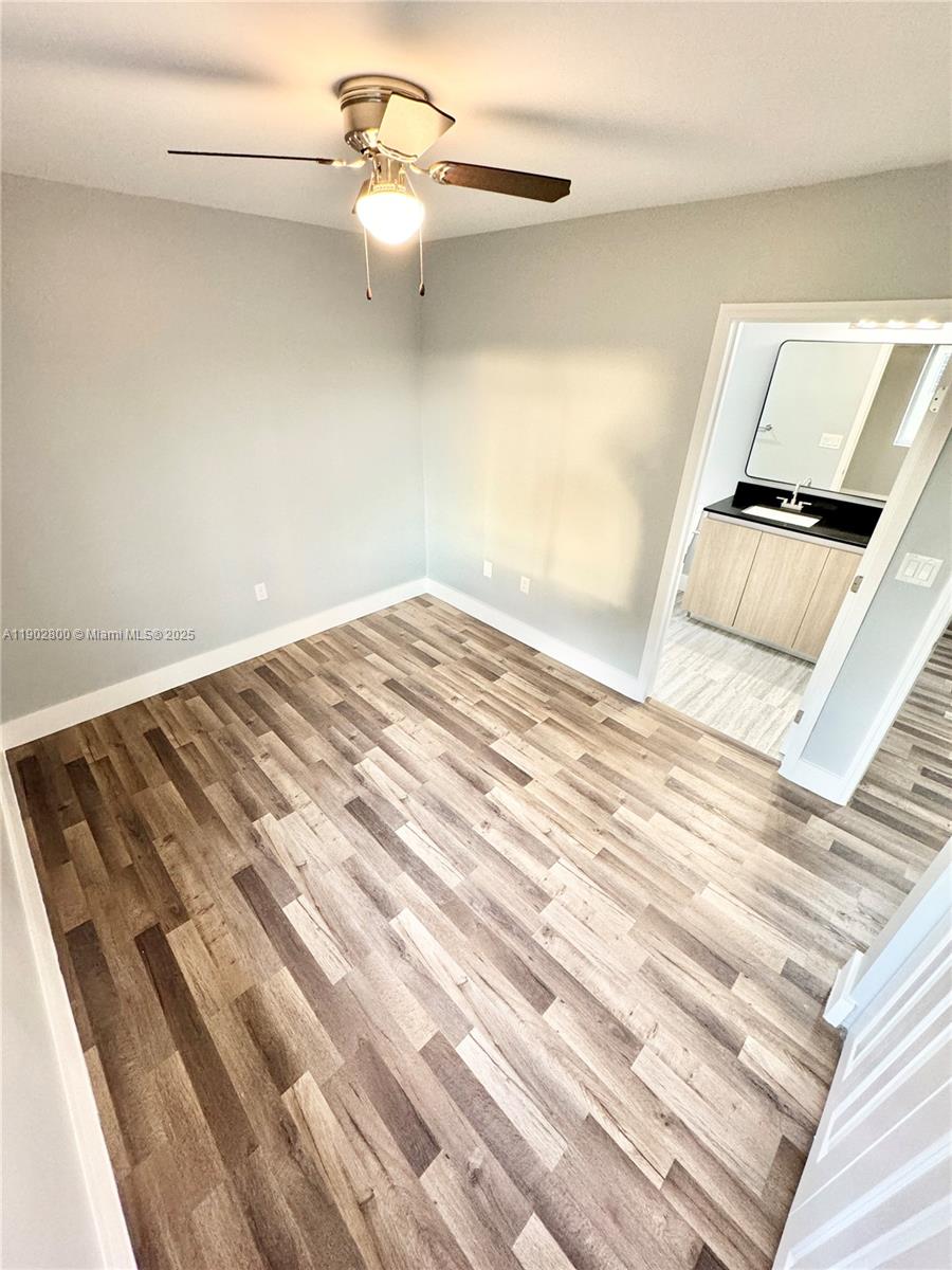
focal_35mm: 14
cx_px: 476
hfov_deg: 85.7
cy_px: 635
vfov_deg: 102.1
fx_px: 513
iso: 200
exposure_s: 1/60
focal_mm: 2.22
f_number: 2.2
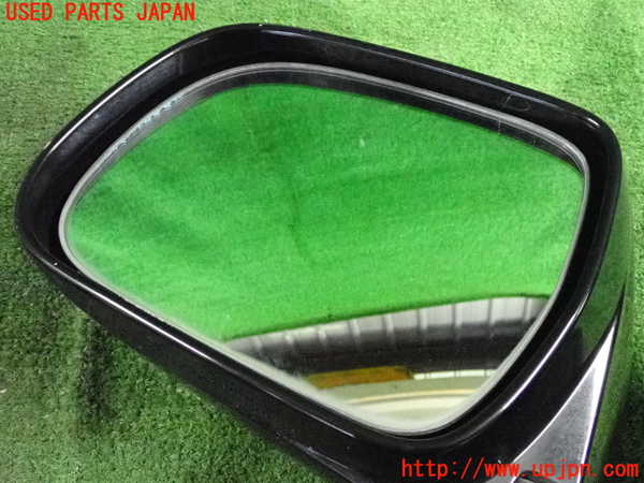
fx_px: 670
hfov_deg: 51.4
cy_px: 242
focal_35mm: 36
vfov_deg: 39.7
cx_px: 322
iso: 5000
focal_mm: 6.37
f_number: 2.5
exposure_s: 1/125
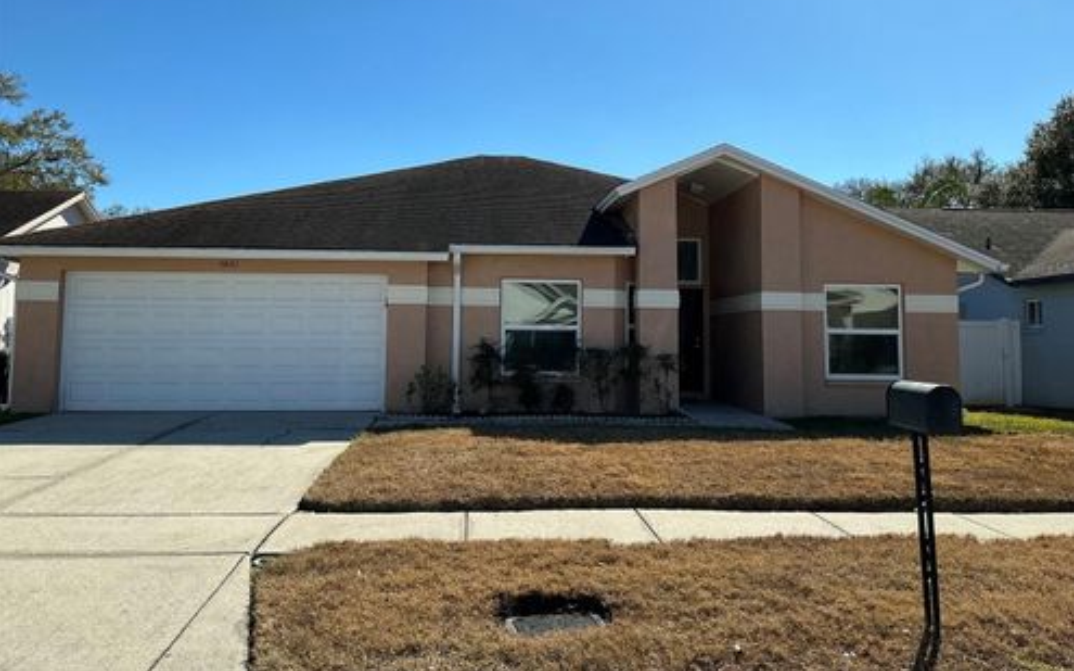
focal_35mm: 30
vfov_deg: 41.6
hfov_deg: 62.9
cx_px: 540
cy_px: 268
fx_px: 878
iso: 25
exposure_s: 1/2320
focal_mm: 3
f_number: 1.8
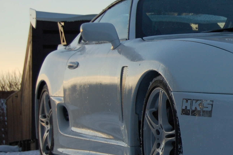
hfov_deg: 14.9
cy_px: 81
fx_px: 866
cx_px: 267
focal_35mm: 134
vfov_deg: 10.2
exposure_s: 1/200
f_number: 4.8
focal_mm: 38
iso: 400
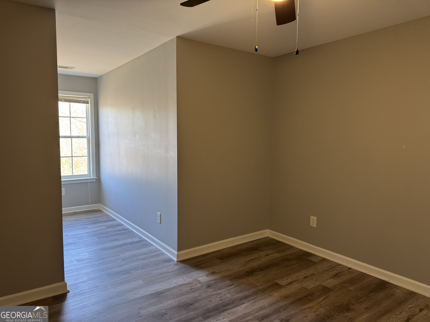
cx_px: 215
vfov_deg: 56.8
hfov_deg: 71.6
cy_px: 161
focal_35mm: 24
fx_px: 298
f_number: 1.78
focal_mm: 6.76
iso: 160
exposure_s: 1/60
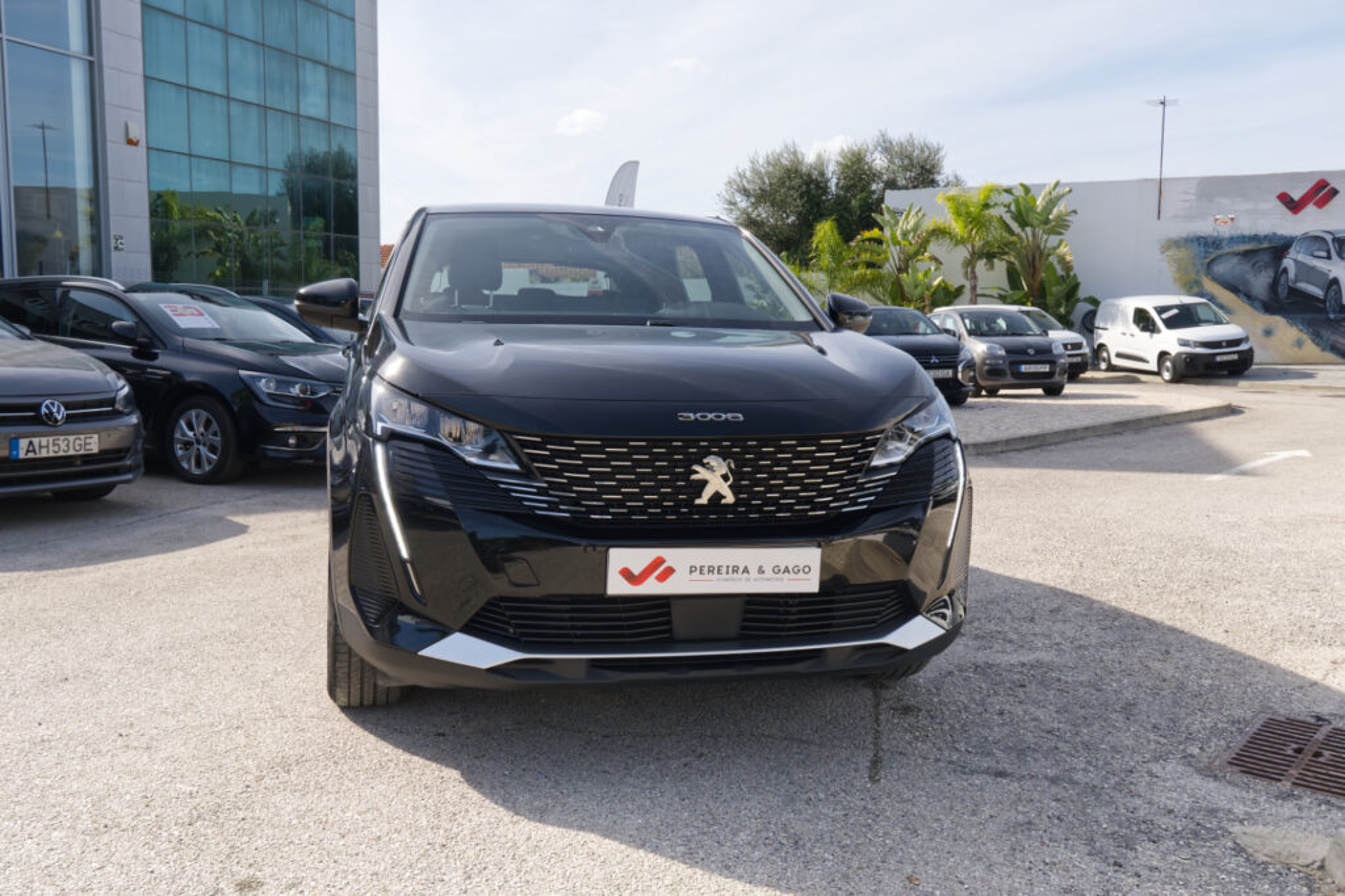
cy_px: 448
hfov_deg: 58.7
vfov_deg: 41.1
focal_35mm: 32
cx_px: 672
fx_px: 1196
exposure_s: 1/200
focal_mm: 21.5
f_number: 10
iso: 160
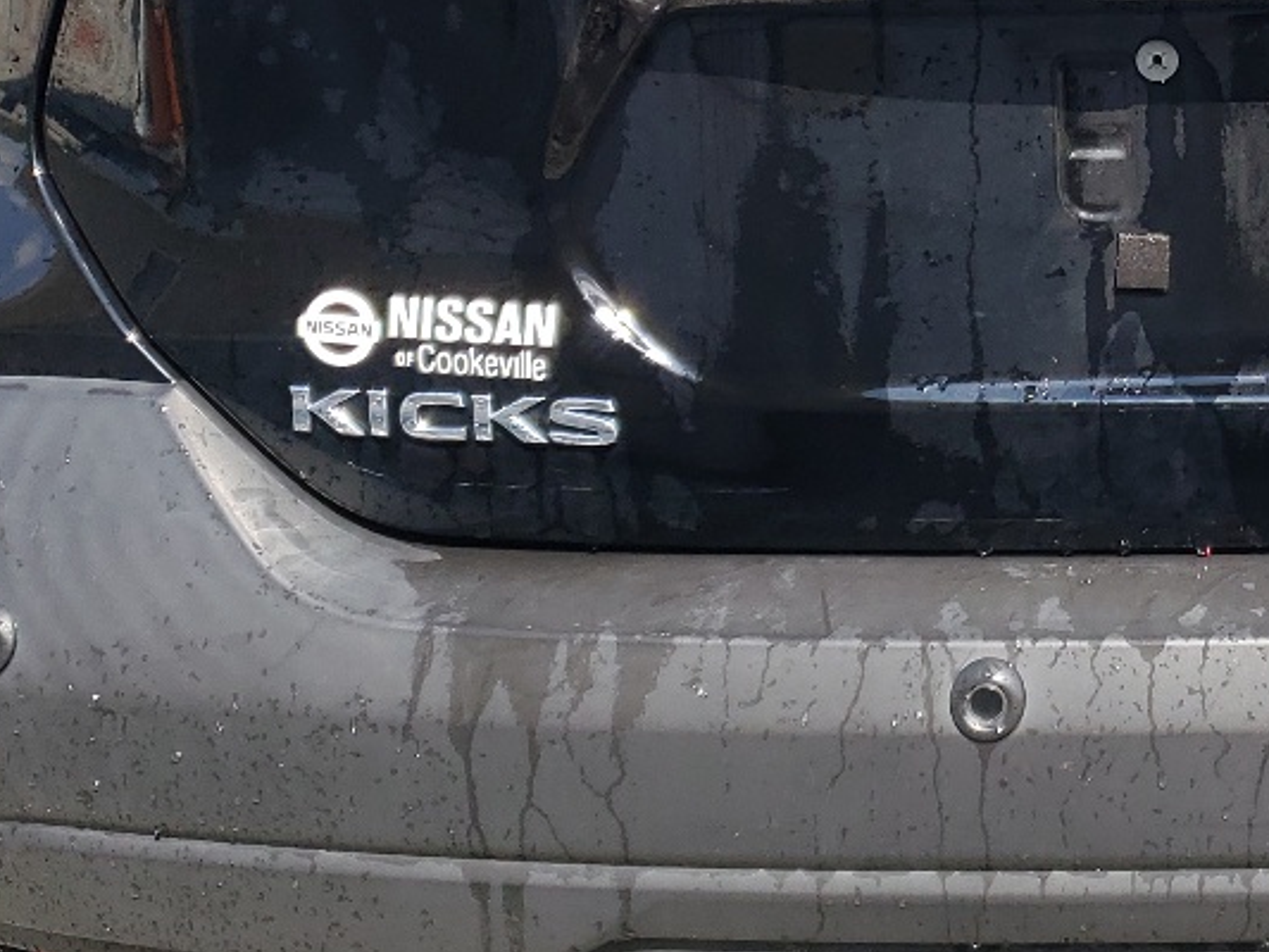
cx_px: 1338
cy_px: 67
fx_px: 2860
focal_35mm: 78
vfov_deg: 18.5
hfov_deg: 23.7
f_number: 1.5
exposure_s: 1/1429
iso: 50
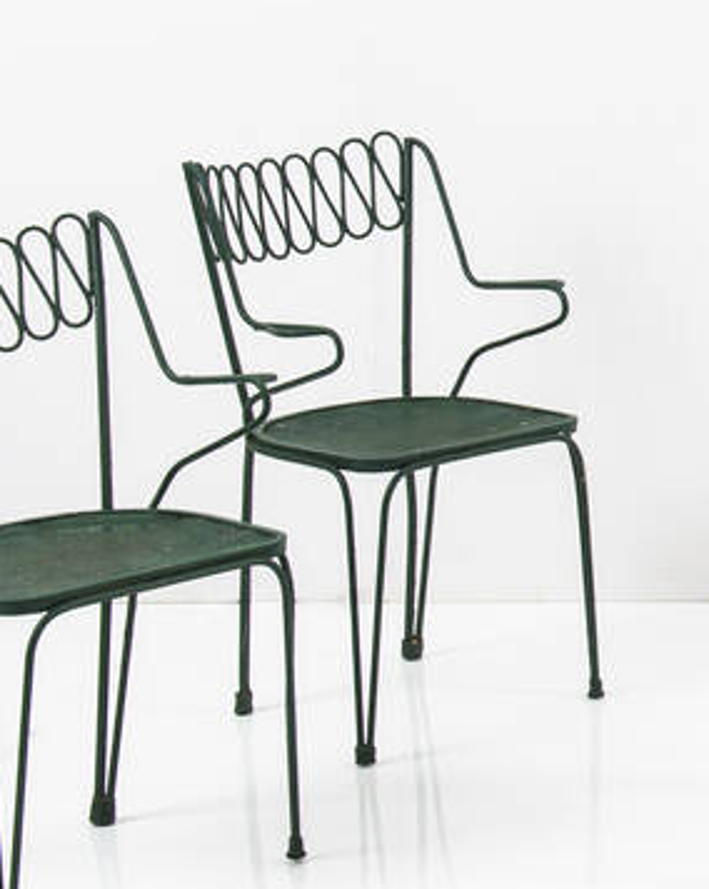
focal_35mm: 133
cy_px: 272
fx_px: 3495
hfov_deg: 10.9
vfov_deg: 14.5
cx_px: 1244
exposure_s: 1/200
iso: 100
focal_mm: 36
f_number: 11
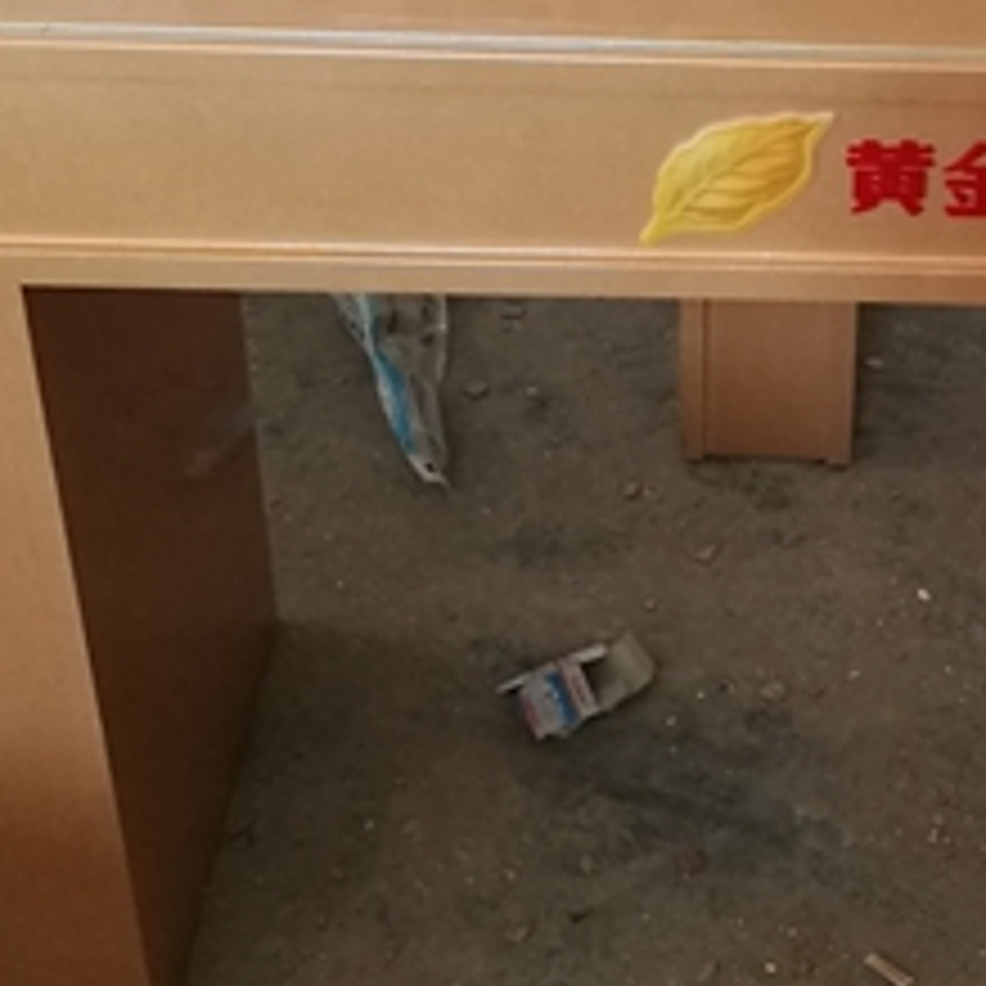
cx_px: 900
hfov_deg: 22.5
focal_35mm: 75
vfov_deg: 22.3
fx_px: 2417
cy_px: 41
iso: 500
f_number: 2.2
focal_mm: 4.5
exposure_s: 1/25
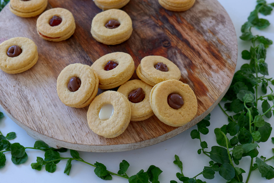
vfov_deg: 27.0
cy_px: 92
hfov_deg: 39.6
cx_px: 137
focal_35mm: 50
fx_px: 381
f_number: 6.3
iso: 1000
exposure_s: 1/80
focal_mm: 50
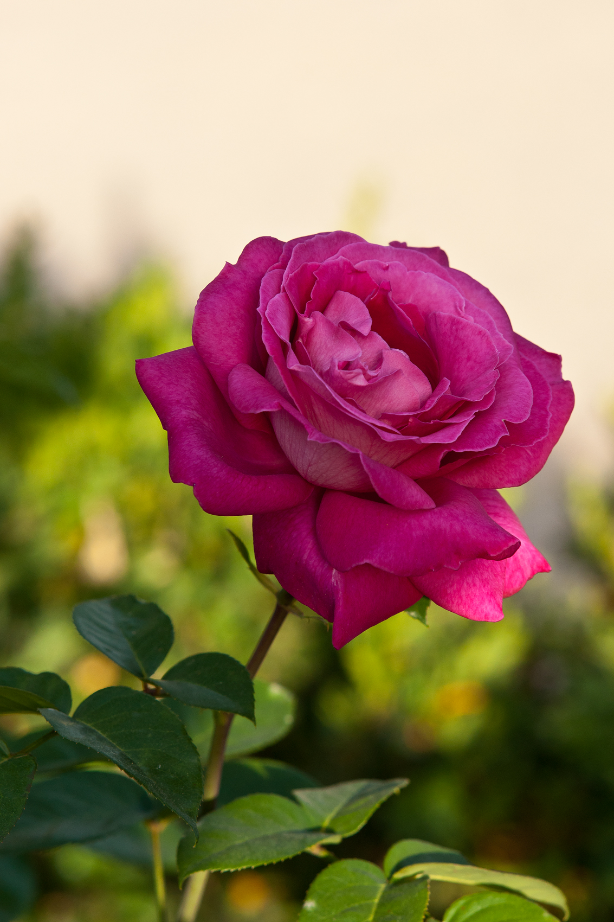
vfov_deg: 10.2
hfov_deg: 6.8
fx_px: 5181
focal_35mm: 202
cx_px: 307
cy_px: 461
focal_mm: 135
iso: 250
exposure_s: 1/400
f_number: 6.3
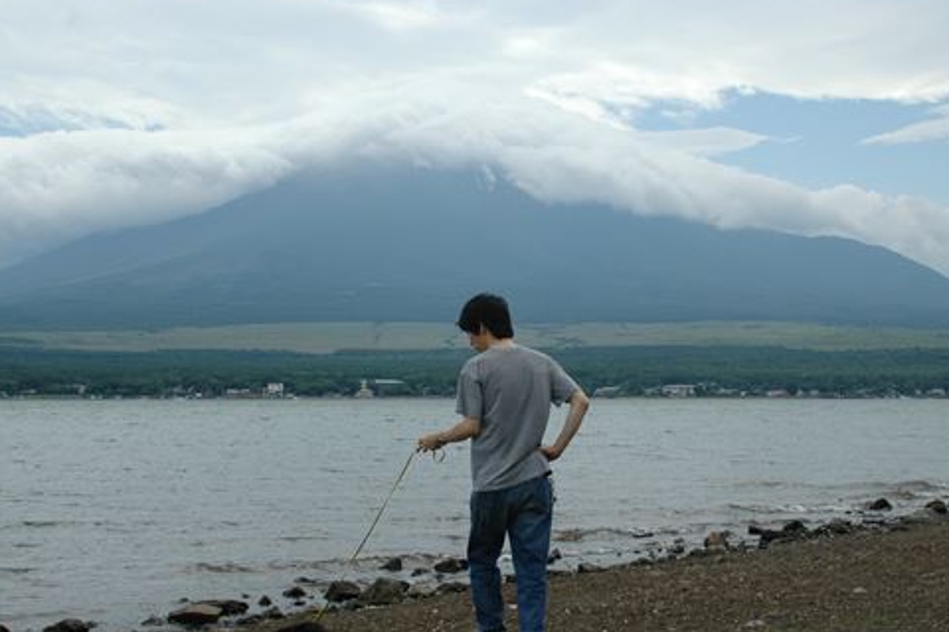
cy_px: 361
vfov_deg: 24.2
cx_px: 455
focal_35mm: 56
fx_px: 1476
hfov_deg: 35.6
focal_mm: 28
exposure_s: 1/400
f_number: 10
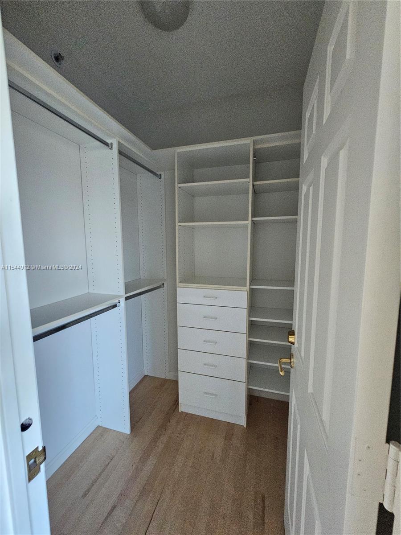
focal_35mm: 13
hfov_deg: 89.9
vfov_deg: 106.2
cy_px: 268
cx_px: 200
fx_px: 201
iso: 500
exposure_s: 1/77
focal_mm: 2.2
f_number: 2.2
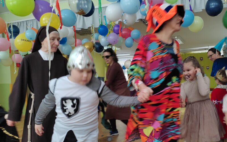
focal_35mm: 35
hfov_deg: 54.7
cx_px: 141
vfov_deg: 35.8
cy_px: 97
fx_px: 217
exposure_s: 1/33
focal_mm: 4.74
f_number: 1.79
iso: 202
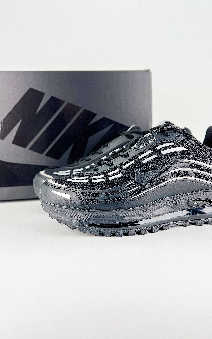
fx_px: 259
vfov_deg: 66.5
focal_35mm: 28
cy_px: 170
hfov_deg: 44.4
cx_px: 119
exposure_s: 1/539
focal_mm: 5.7
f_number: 1.5
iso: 50
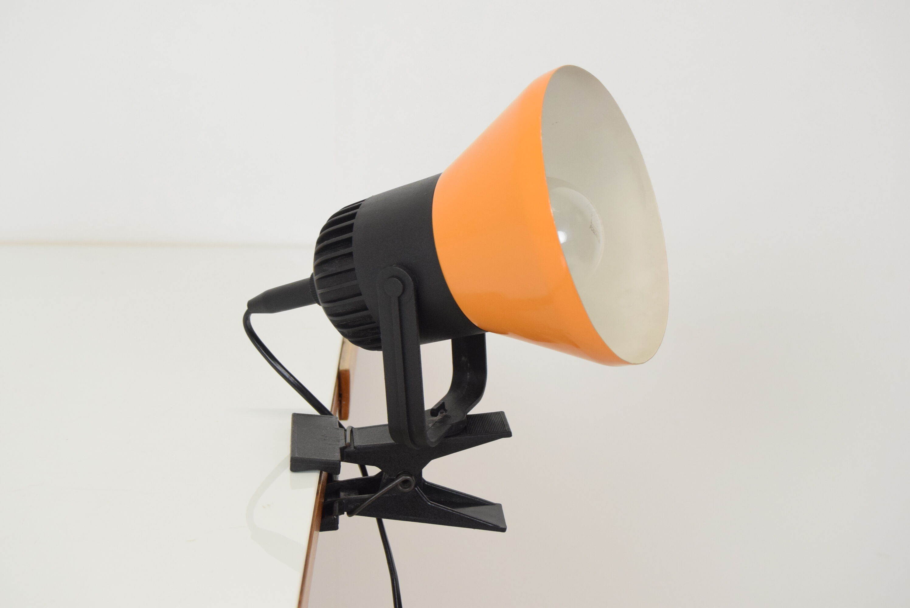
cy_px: 304
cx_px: 455
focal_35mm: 57
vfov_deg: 23.8
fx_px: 1442
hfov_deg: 35.0
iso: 1600
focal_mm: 38
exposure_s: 1/160
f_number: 6.3
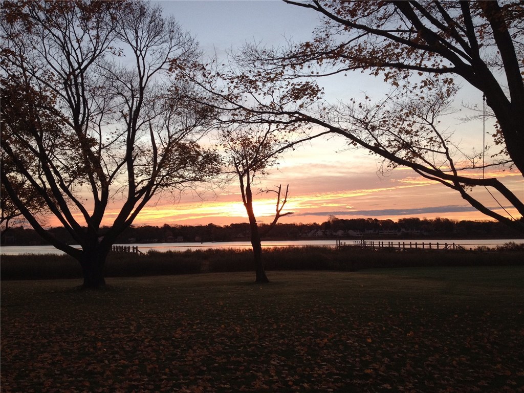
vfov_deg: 40.7
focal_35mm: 35
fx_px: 530
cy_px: 196
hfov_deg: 52.6
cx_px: 262
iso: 80
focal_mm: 4.28
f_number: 2.4
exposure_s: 1/120
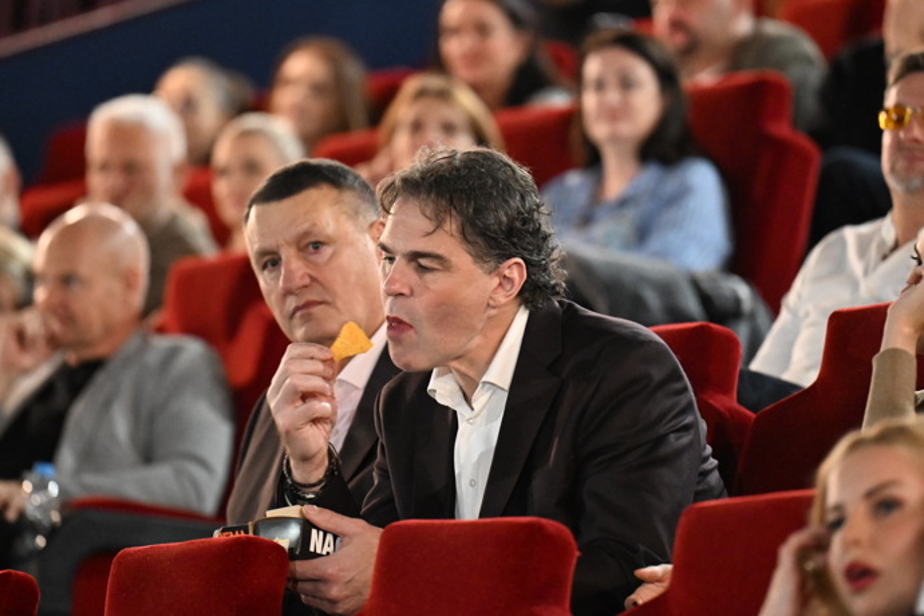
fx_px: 7699
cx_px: 462
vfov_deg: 4.6
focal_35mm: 300
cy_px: 308
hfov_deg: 6.9
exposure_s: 1/50
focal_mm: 200
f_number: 2.8
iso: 6400
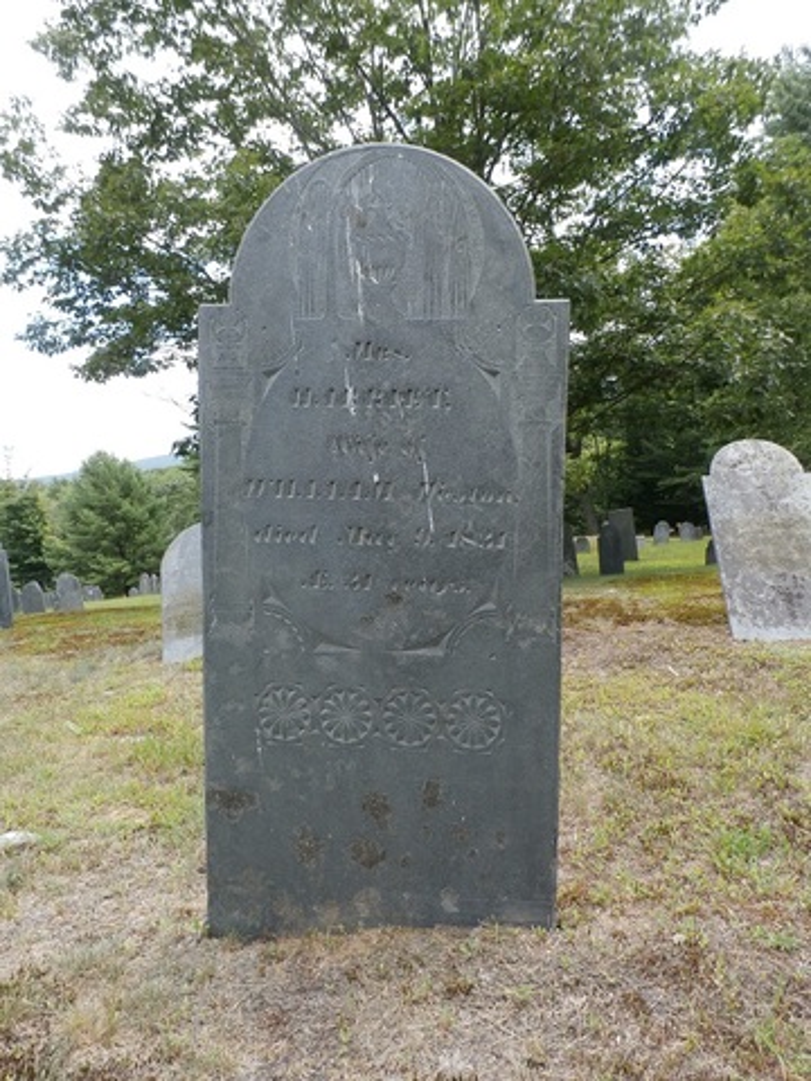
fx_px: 781
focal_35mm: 25
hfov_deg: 54.9
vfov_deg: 69.4
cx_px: 406
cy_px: 540
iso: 100
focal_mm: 4.5
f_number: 3
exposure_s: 1/250
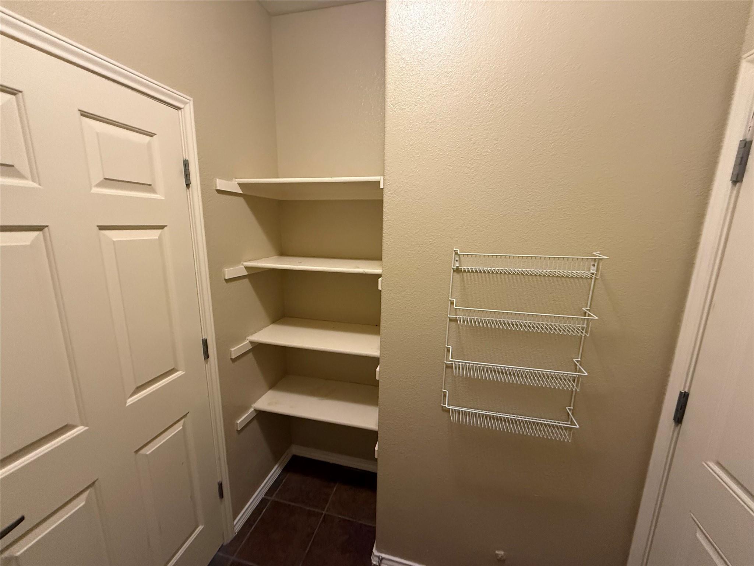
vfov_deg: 85.7
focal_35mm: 14
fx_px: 305
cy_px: 283
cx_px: 377
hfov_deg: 102.1
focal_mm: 2.22
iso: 640
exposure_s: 1/60
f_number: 2.2
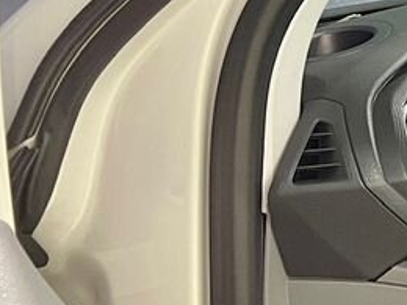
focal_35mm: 120
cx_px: 909
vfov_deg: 12.3
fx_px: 1411
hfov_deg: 13.2
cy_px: 166
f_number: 1.5
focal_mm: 5.7
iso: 320
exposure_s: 1/60
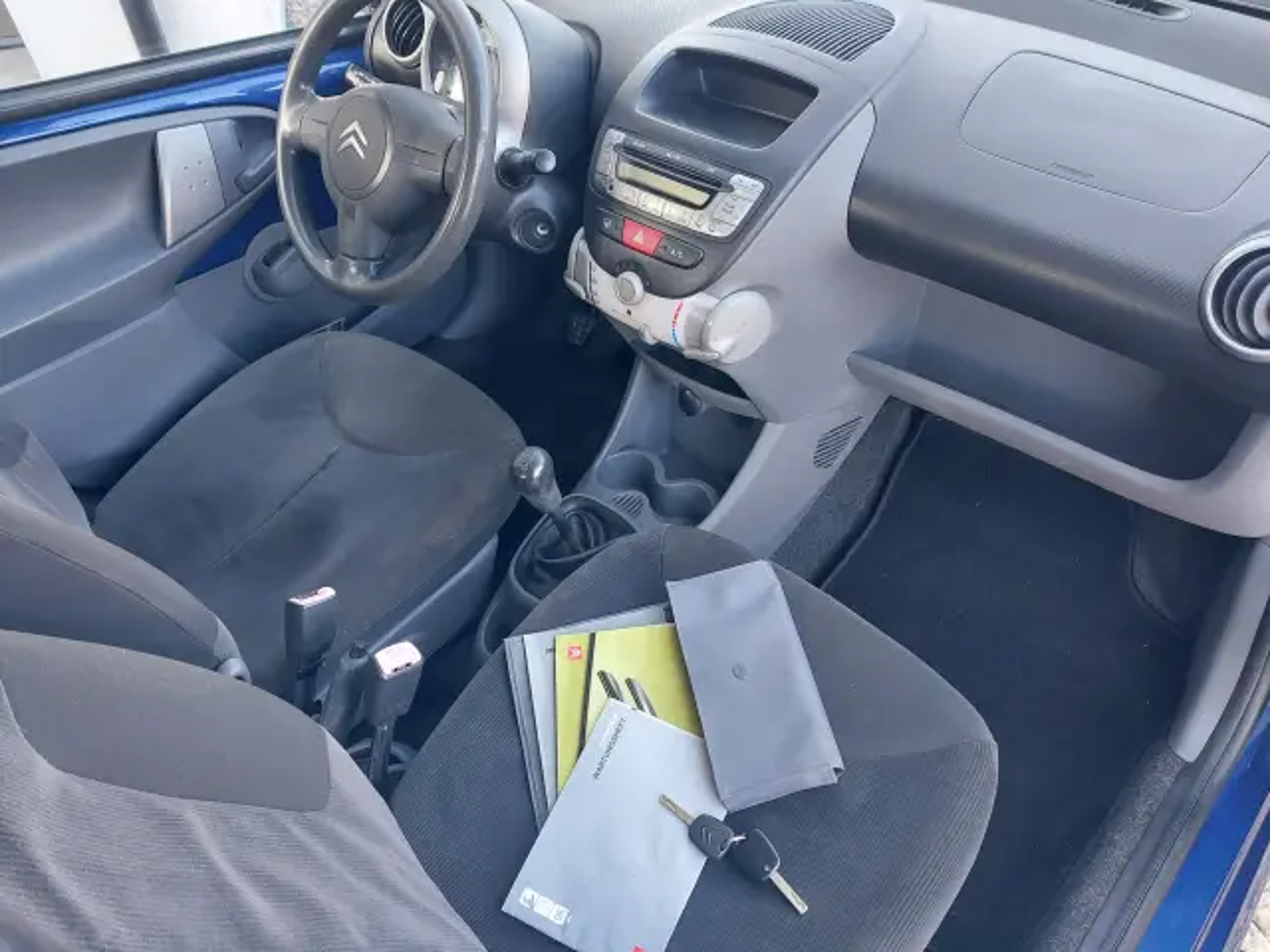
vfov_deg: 46.8
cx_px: 635
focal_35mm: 30
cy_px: 476
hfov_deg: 60.0
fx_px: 1101
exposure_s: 1/50
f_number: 1.8
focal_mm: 4.6
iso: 160
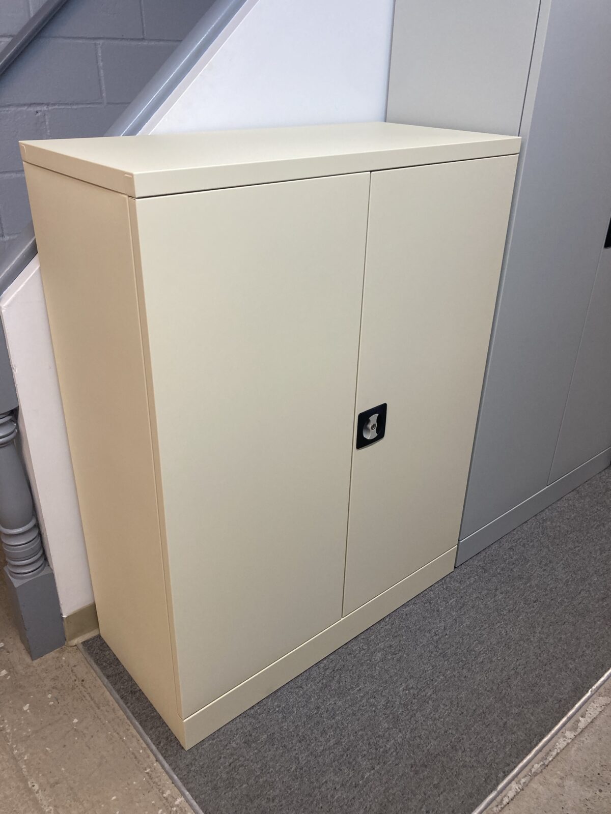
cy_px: 407
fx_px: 659
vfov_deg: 63.4
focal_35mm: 28
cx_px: 306
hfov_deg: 49.7
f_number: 1.8
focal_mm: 3.99
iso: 80
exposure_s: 1/60
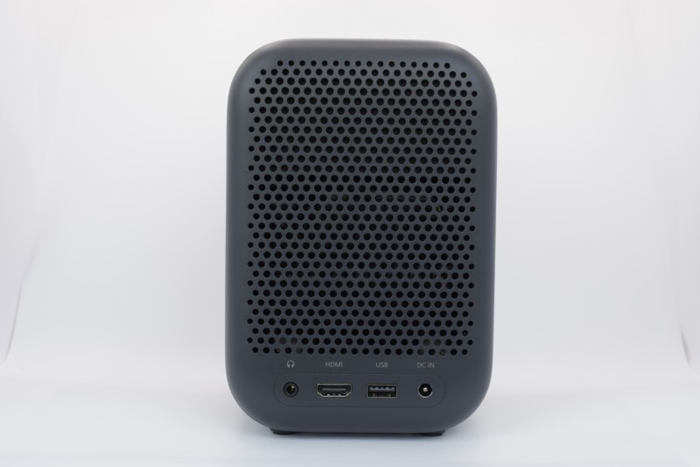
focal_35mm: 52
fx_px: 1021
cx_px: 350
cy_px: 234
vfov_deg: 25.7
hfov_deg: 37.9
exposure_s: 1/200
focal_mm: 35
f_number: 9
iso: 640
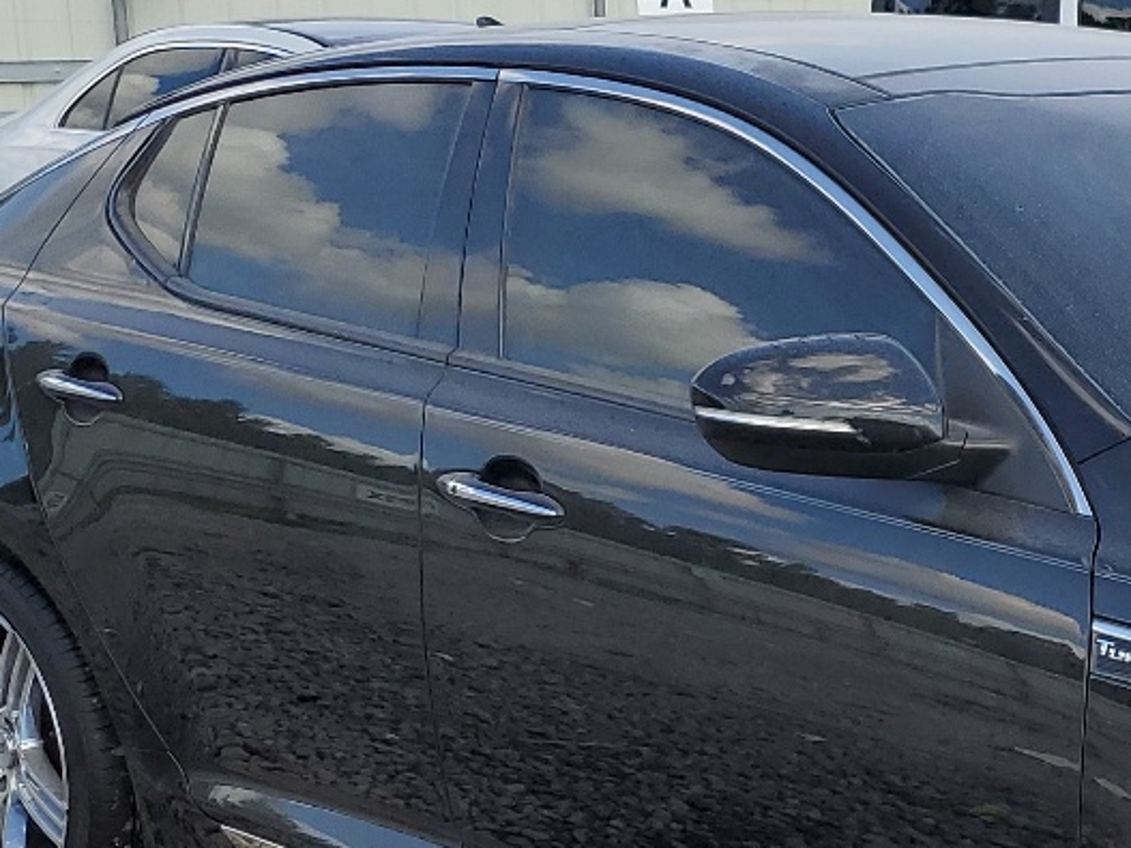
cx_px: 1258
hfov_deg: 23.2
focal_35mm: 79
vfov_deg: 18.3
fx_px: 2581
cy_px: 775
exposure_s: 1/2000
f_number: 1.5
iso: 50
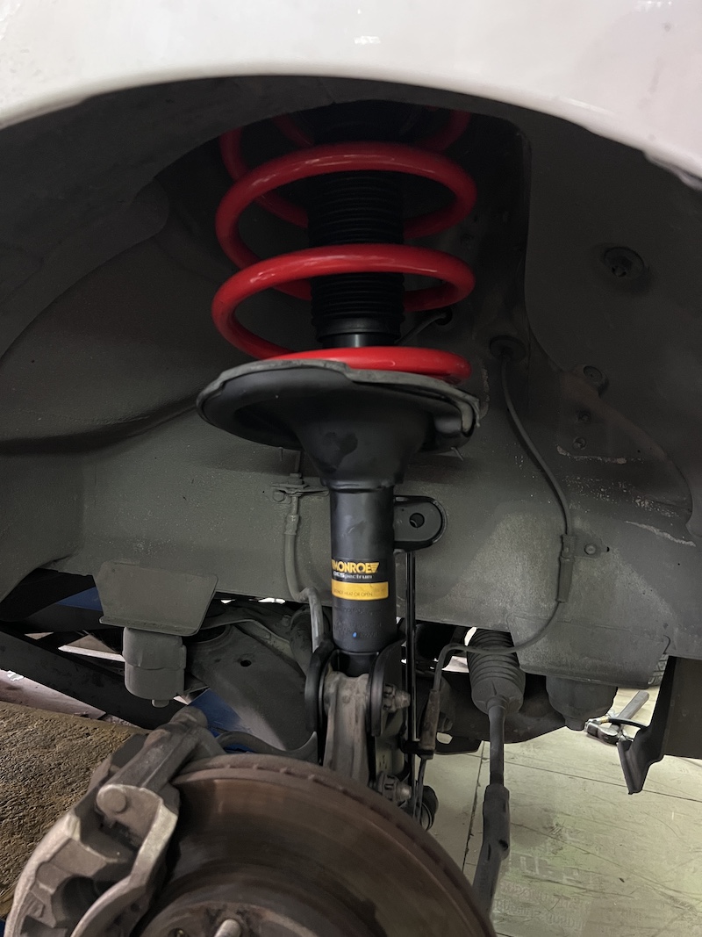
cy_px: 468
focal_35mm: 26
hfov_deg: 53.1
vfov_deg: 67.3
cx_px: 351
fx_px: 703
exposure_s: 1/25
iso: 800
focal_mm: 5.7
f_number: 1.5
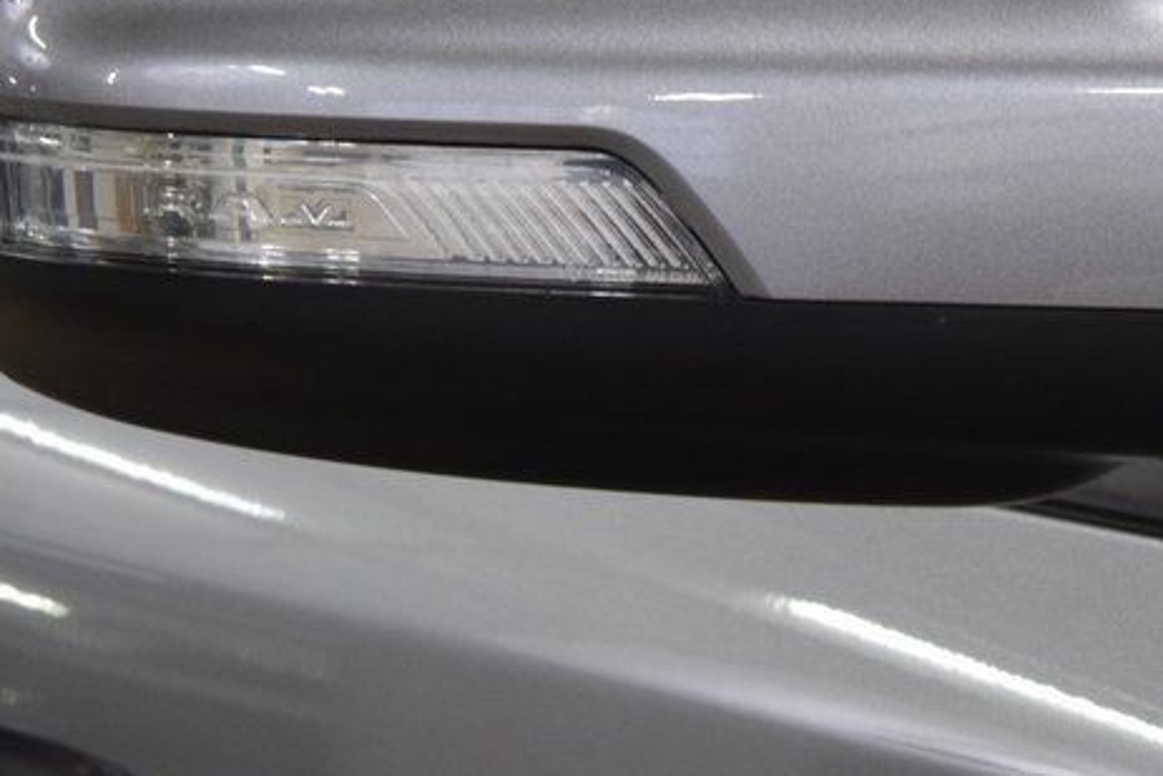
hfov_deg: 12.3
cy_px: 59
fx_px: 5364
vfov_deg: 8.2
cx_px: 1105
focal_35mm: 166
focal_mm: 50
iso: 1600
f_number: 7.1
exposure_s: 1/60
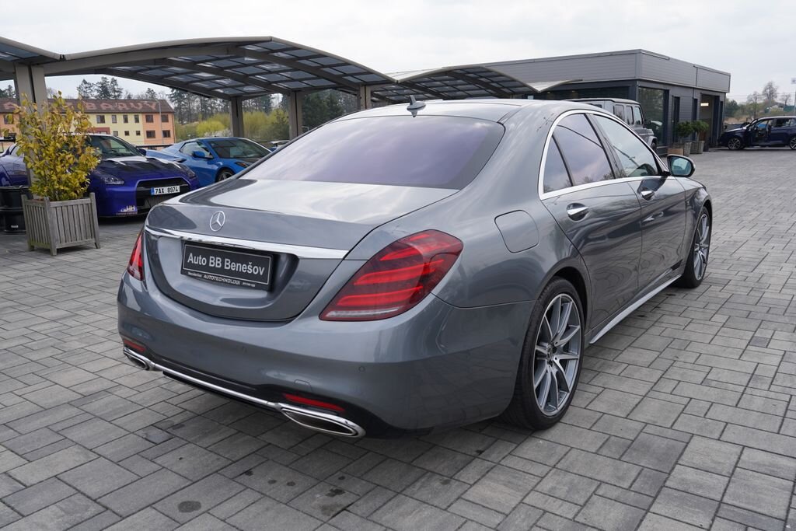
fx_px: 641
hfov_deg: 63.7
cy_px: 266
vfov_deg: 45.0
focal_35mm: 29
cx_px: 398
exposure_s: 1/200
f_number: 7.1
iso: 100
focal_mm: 29
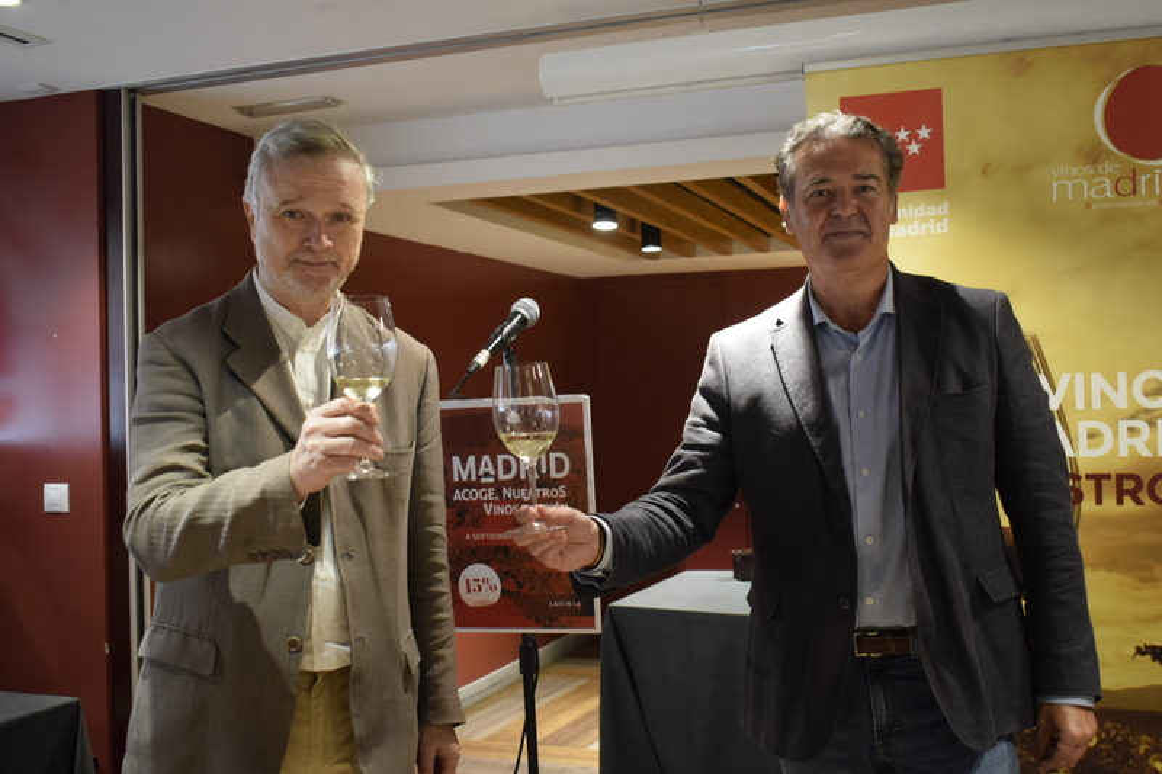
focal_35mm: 40
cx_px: 581
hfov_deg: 47.9
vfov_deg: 33.0
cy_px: 387
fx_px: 1307
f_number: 4
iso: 2200
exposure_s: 1/60
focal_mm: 27
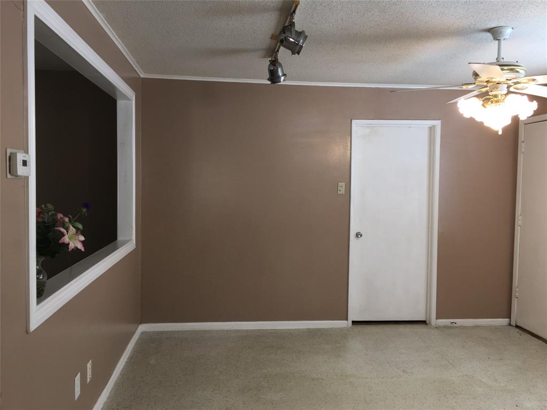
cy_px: 205
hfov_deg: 61.7
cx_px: 274
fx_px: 458
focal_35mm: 29
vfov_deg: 48.2
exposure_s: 1/30
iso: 32
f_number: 2.2
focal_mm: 4.15
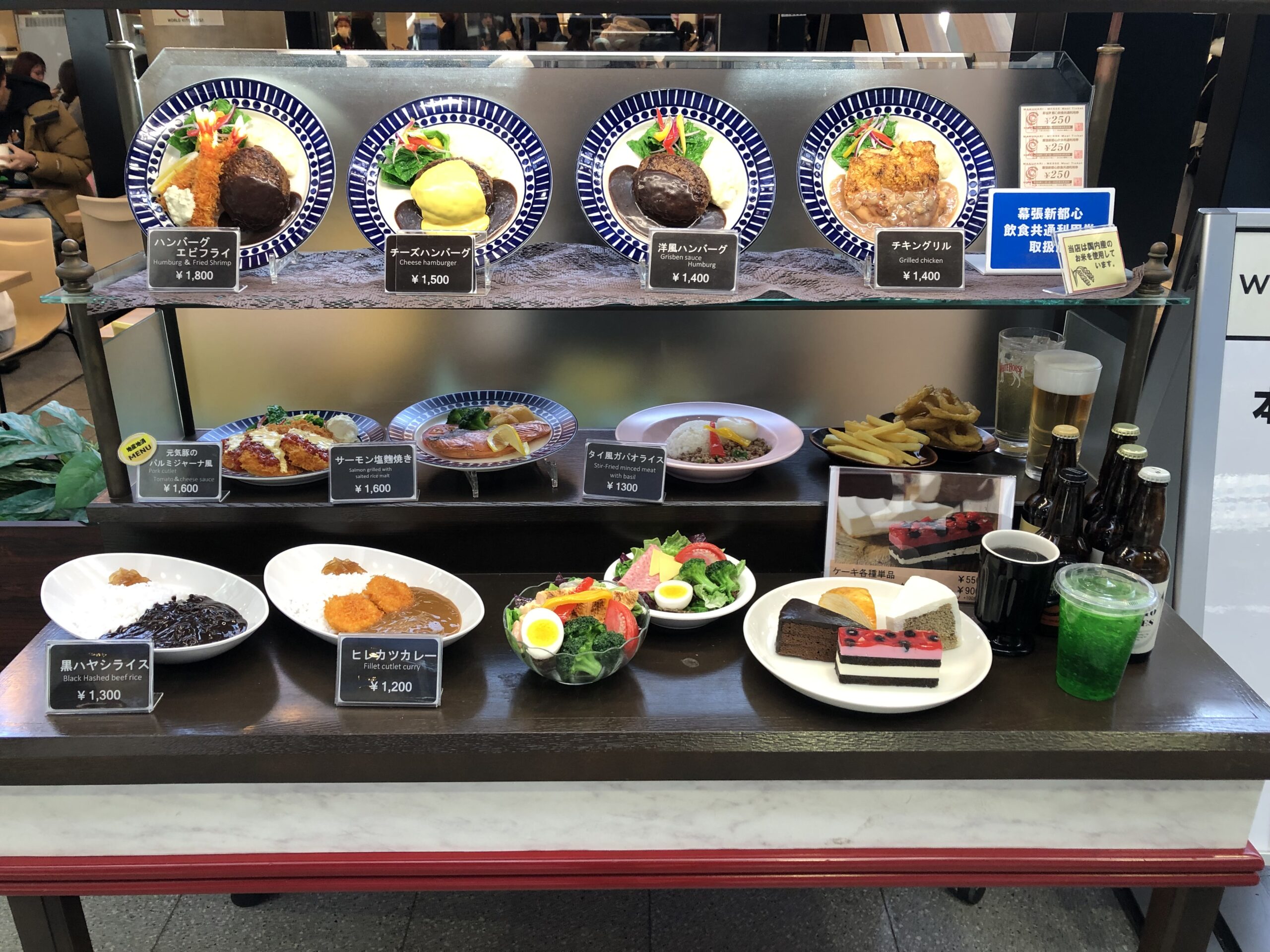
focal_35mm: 28
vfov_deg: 49.7
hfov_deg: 63.4
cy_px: 476
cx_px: 635
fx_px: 1027
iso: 32
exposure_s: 1/33
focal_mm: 3.99
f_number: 1.8
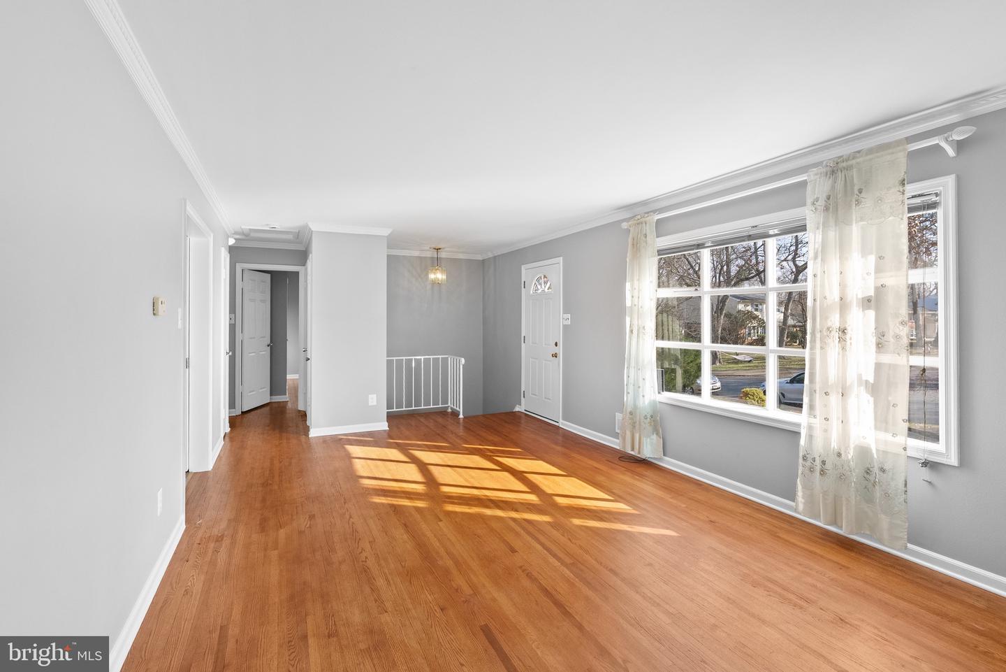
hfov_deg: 96.7
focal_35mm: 16
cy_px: 336
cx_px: 503
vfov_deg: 73.8
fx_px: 447
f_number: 8
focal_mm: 16
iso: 800
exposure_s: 1/60
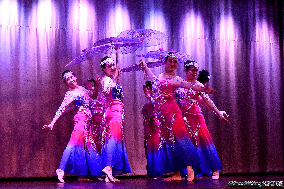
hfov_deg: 48.5
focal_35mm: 40
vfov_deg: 33.4
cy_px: 94
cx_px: 142
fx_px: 316
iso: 16000
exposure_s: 1/500
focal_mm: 40
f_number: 16
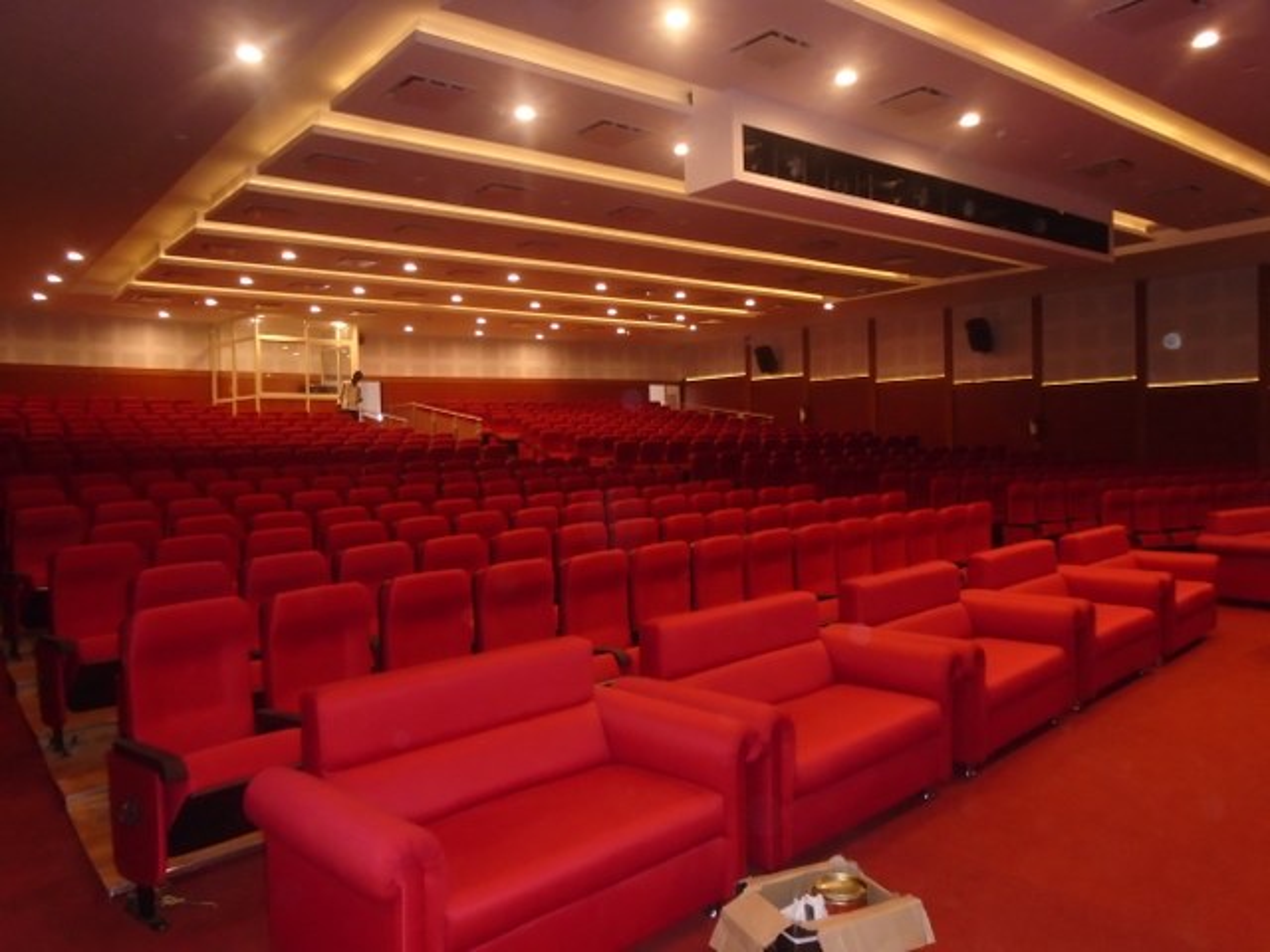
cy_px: 476
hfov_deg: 67.3
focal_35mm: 26
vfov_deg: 53.1
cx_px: 635
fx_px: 954
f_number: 3.2
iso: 400
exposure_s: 1/30
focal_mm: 4.6
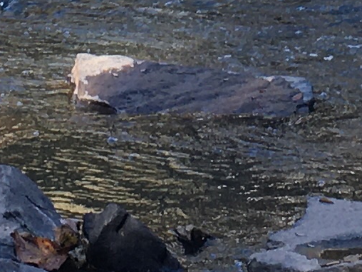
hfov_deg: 8.6
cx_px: 161
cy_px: -375
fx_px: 2405
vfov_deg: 6.2
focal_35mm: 230
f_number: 2.2
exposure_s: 1/120
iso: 25
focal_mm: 4.15
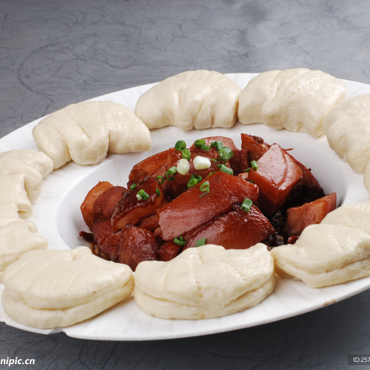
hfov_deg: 18.1
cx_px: 198
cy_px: 184
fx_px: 1161
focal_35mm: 96
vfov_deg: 18.1
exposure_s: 1/125
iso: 100
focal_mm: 50
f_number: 14
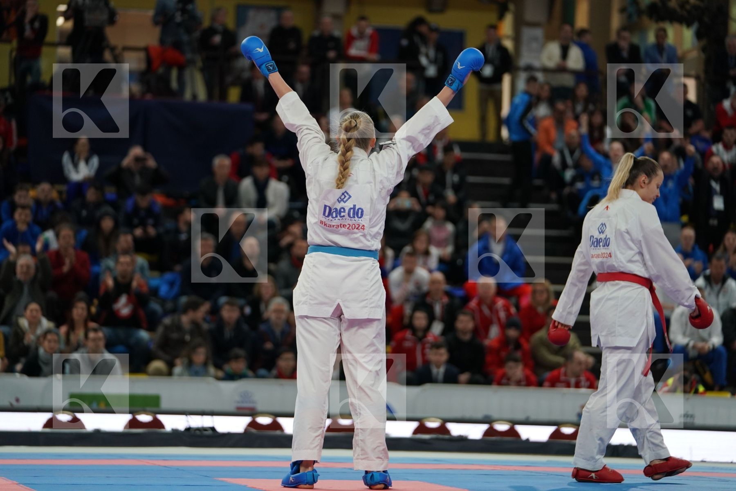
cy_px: 246
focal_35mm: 135
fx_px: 2760
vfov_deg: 10.2
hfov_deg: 15.2
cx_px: 368
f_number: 2.8
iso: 1600
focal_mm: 135
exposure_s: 1/1000
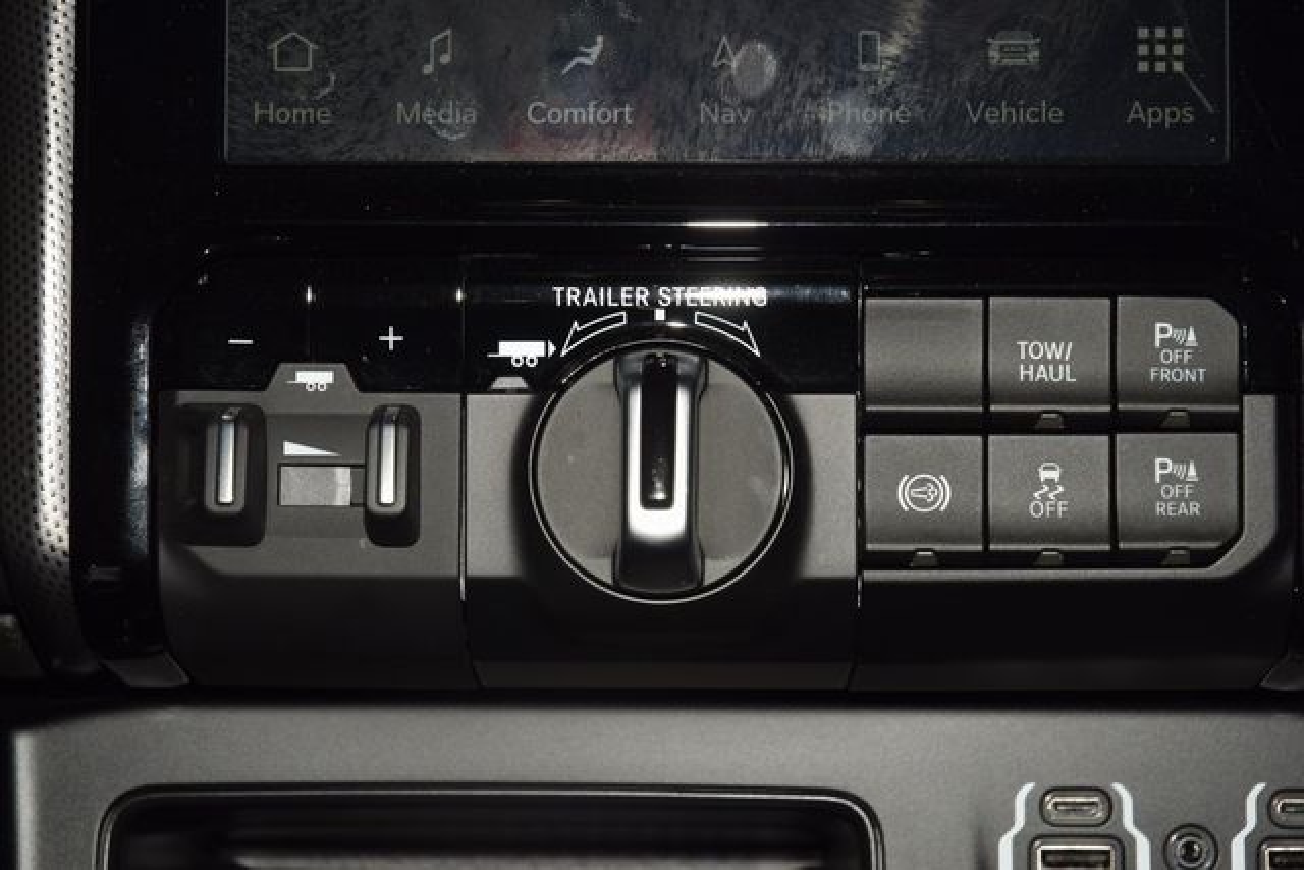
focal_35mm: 105
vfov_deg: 13.0
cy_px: 435
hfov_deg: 19.5
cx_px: 652
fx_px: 3804
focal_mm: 70
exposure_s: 1/125
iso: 100
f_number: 8
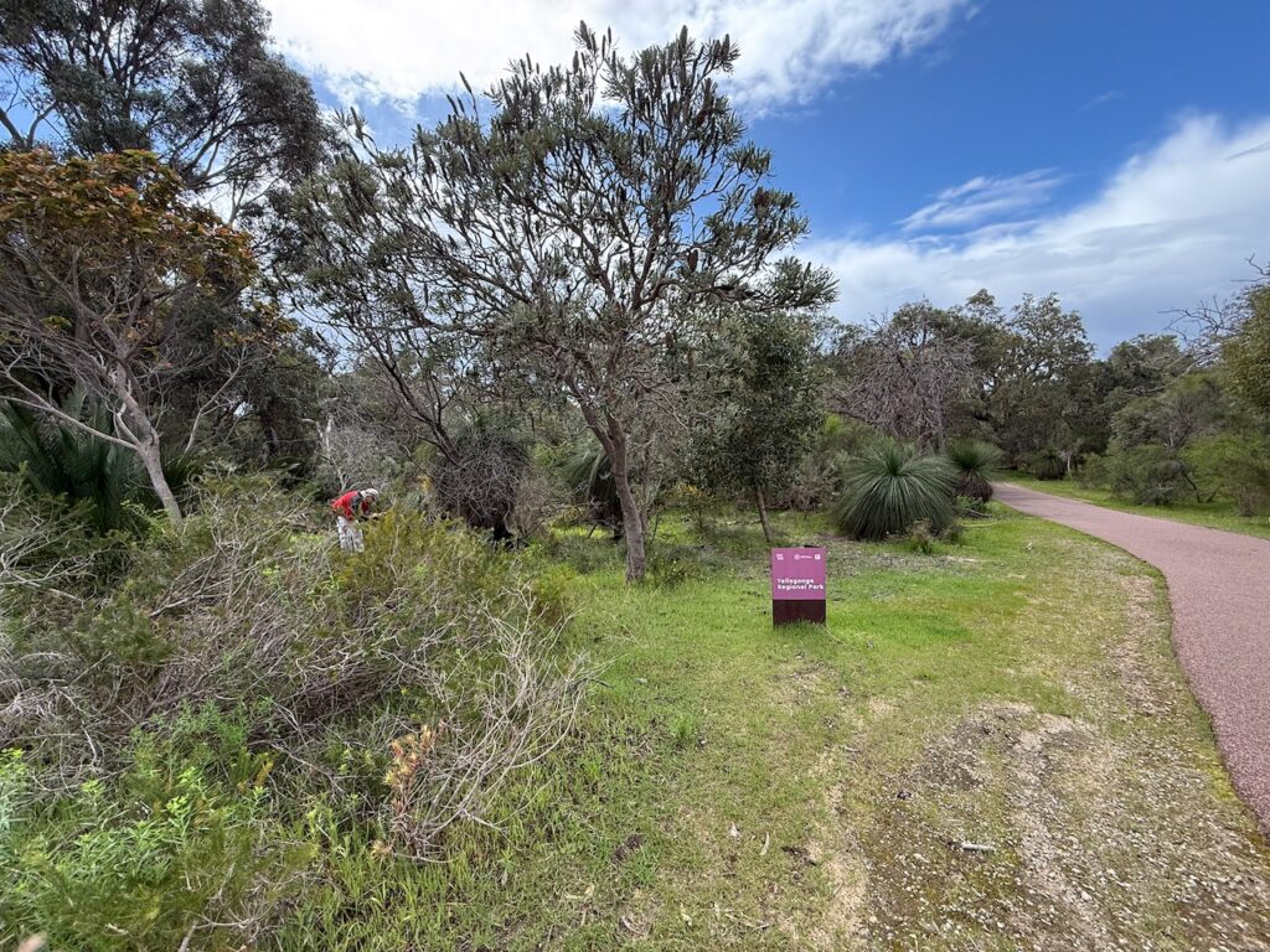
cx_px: 635
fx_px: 514
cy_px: 476
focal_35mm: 14
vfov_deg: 85.7
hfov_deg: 102.1
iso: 64
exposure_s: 1/498
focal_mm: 2.22
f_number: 2.2
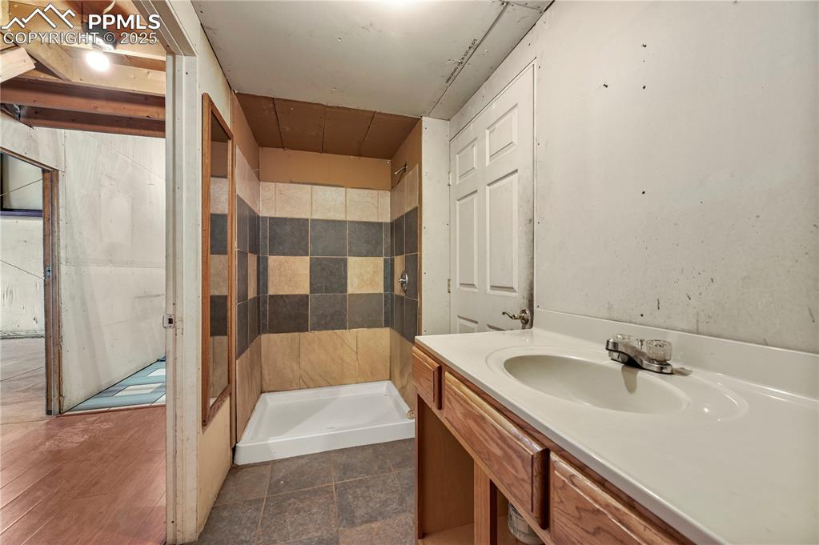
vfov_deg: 81.1
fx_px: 318
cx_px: 410
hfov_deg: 104.3
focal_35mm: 14
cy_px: 272
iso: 400
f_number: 8
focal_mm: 14
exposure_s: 1.6
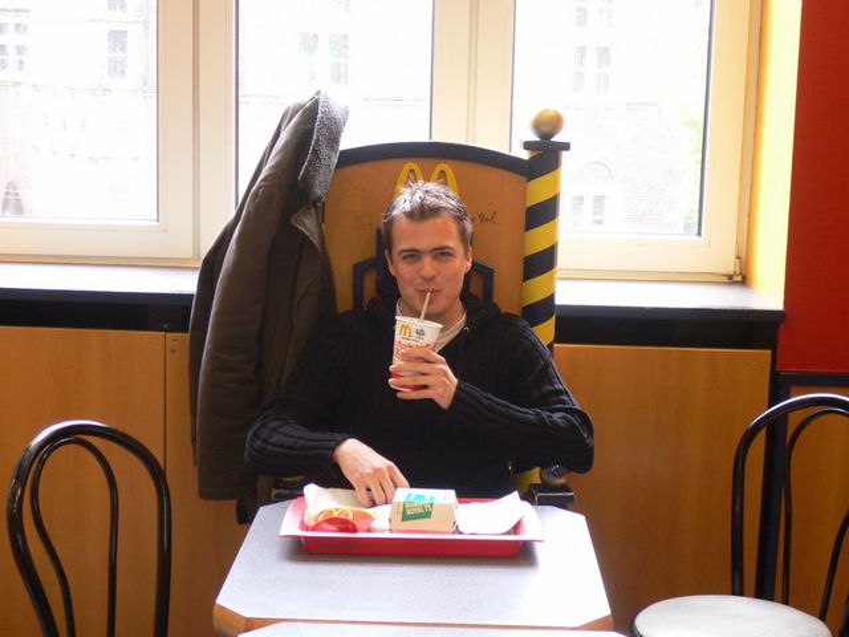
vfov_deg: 24.0
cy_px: 318
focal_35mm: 61
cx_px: 424
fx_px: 1496
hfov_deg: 31.7
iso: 200
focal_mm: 10.1
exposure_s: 1/15
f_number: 3.8
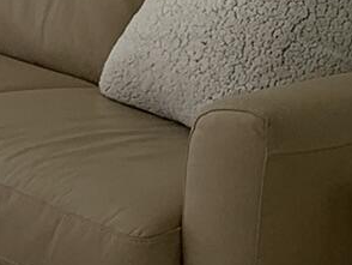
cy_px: -169
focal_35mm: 181
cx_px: -560
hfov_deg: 9.4
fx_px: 1842
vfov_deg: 8.0
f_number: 1.8
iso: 25
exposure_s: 1/220
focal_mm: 4.25
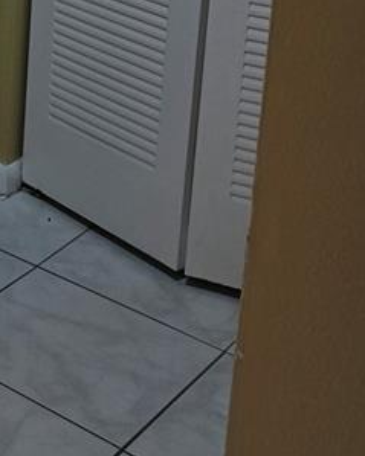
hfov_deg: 14.8
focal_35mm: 90
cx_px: -302
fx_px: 1216
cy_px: -165
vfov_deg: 19.4
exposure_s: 1/120
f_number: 1.7
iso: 250
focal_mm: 6.3
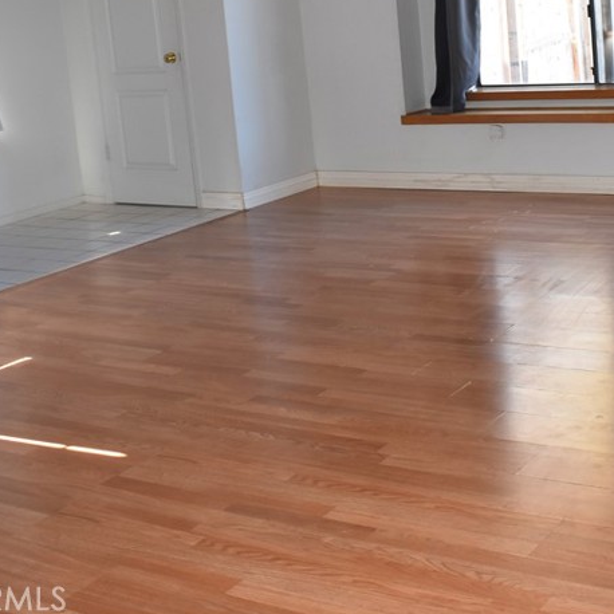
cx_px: 507
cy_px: 160
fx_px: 1144
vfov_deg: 29.6
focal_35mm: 57
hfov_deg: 29.3
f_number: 5.6
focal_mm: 20
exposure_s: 1/125
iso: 800
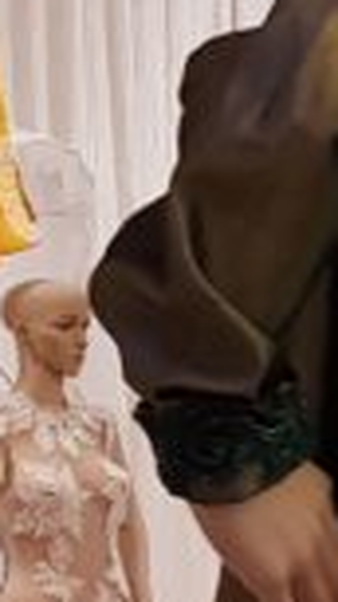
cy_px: 441
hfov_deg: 6.0
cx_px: 935
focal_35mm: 189
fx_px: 3013
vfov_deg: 11.4
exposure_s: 1/20
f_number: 1.7
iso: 250
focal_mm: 4.2
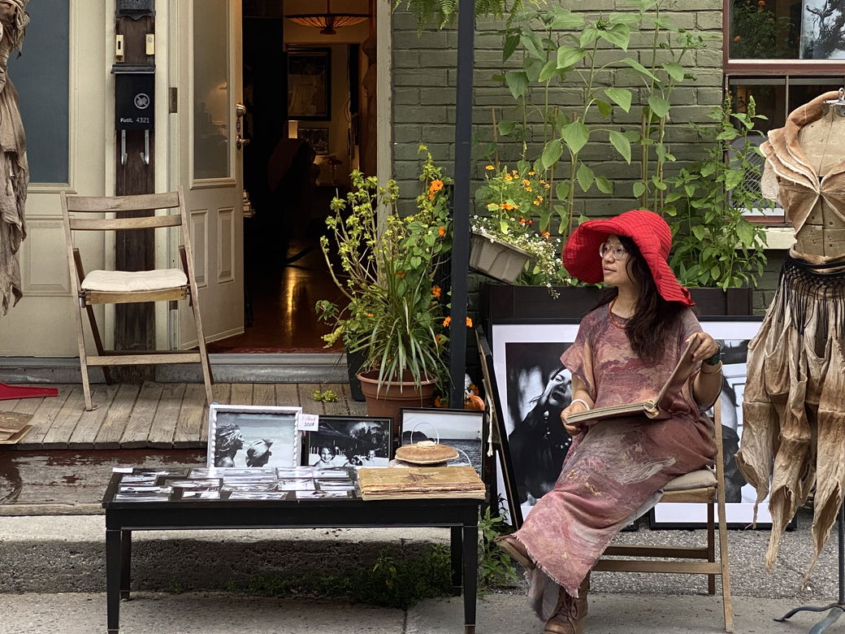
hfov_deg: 24.4
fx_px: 1953
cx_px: 332
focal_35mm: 80
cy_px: 205
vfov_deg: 18.4
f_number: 2
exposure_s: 1/121
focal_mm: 6
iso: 80
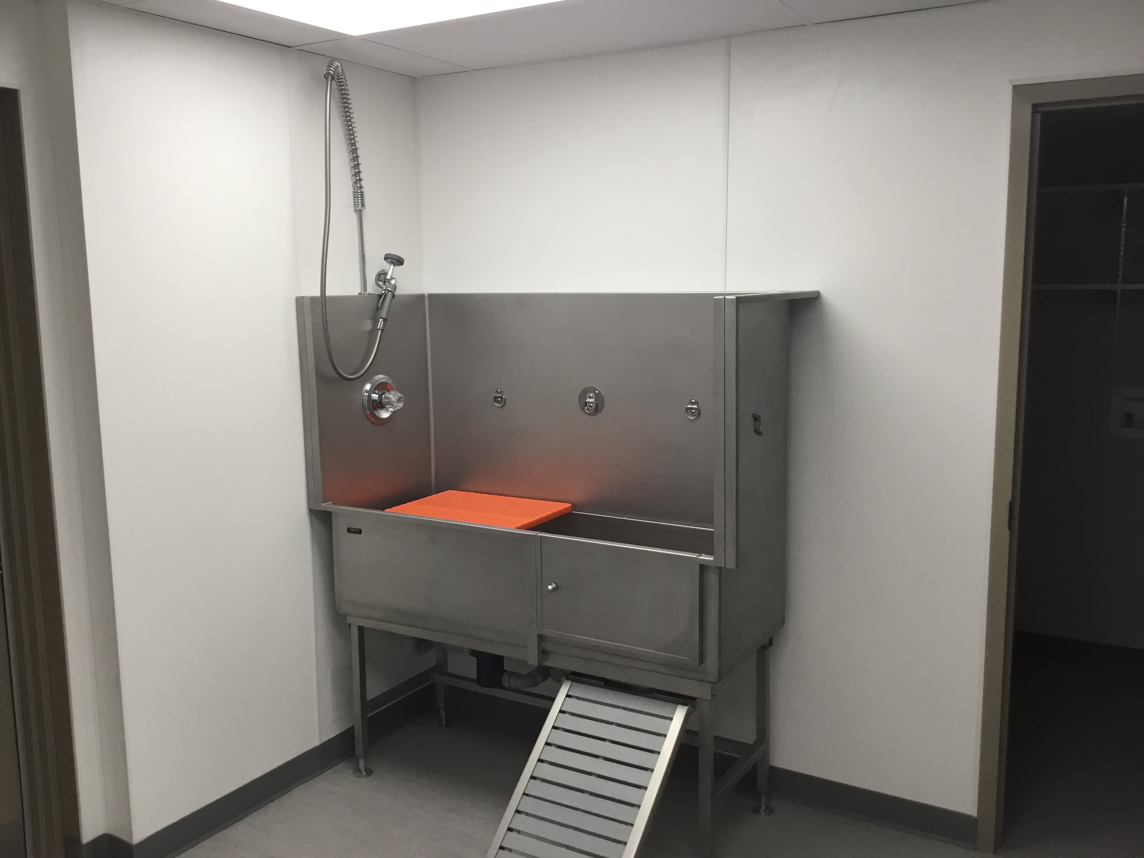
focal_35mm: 31
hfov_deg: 58.4
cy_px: 429
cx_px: 572
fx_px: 1024
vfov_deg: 45.4
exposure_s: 1/40
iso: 32
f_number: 2.4
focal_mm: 3.3
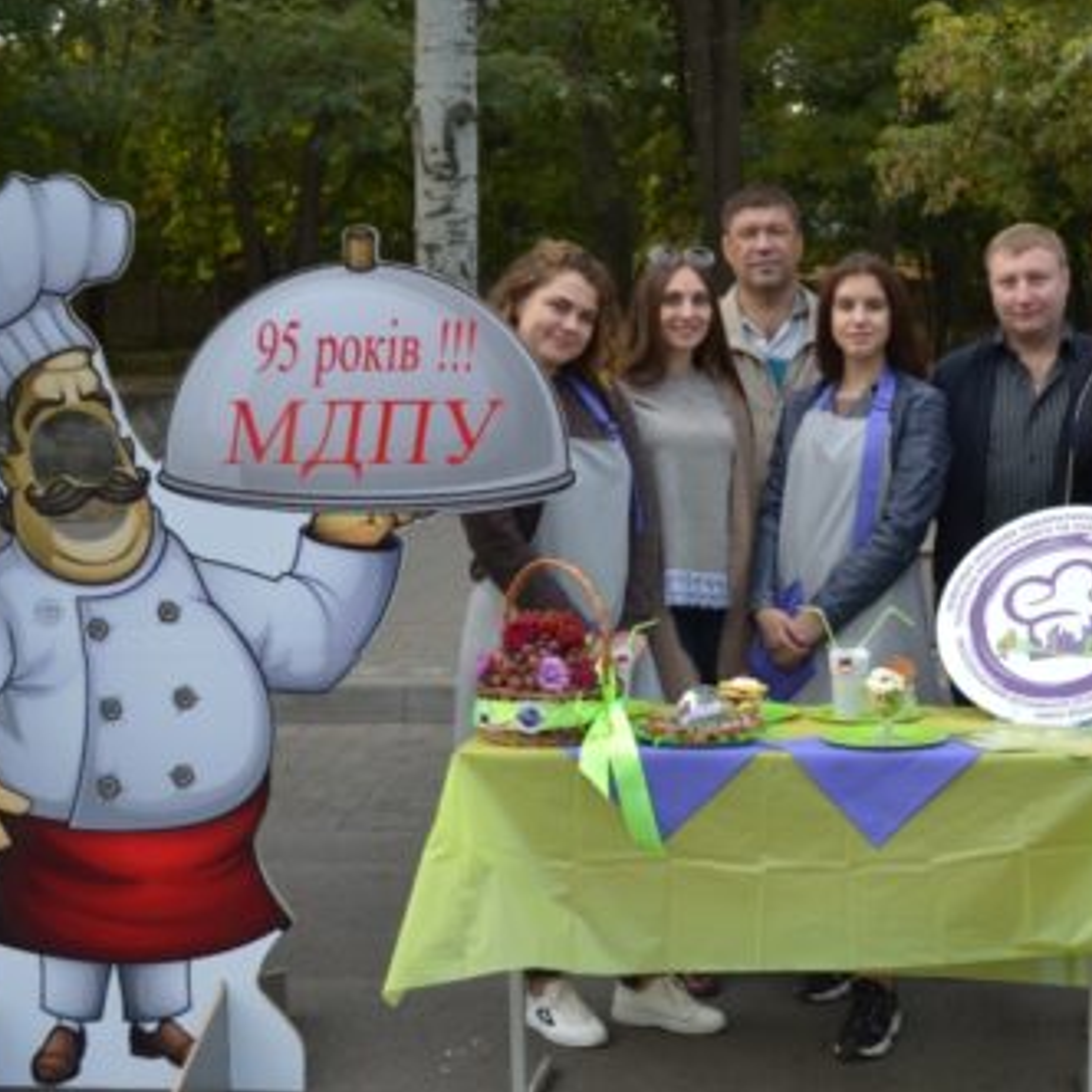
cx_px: 862
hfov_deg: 30.4
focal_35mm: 55
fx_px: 1963
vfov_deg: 31.1
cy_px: 546
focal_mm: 22
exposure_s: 1/250
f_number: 4
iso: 100
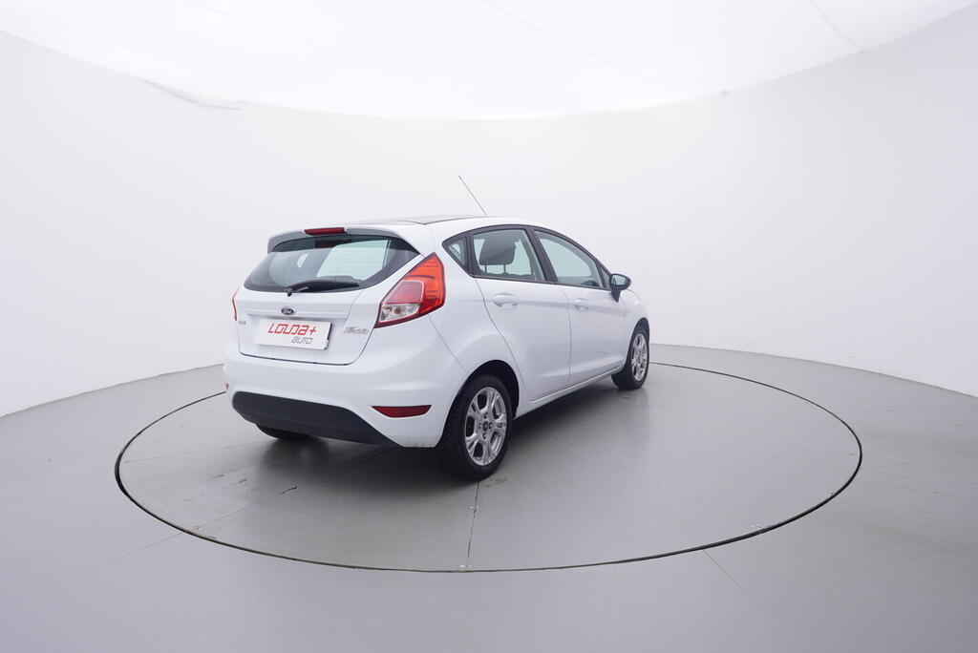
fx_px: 612
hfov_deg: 77.3
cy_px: 326
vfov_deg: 56.2
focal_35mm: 22
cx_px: 489
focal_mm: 15
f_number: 5
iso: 200
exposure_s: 1/80
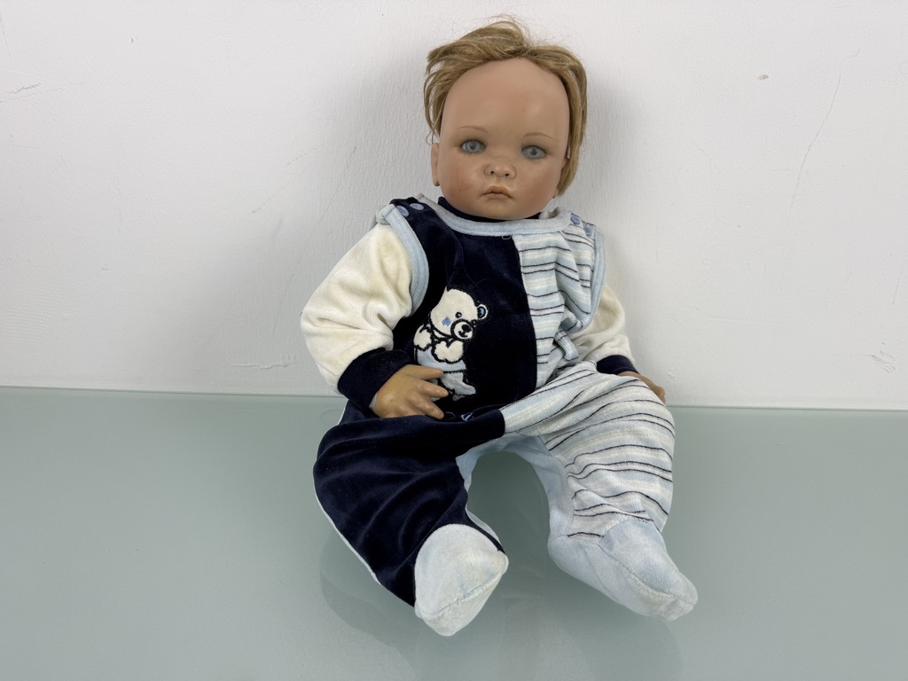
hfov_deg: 71.6
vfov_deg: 56.8
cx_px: 454
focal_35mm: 24
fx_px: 630
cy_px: 340
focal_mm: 6.76
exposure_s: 1/164
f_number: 1.78
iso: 64
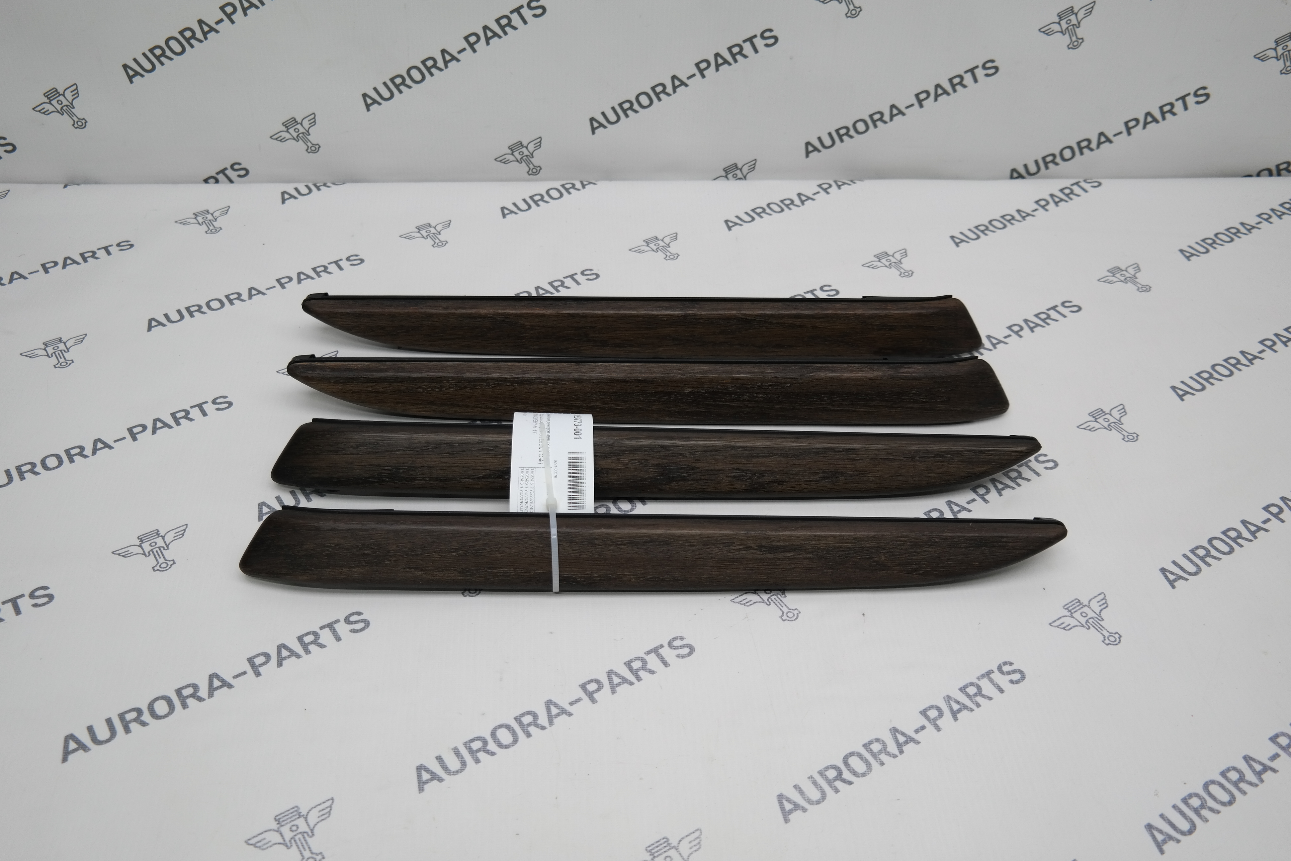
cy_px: 430
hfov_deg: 53.1
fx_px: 1291
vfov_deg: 36.9
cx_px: 646
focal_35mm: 36
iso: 200
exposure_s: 1/100
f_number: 4
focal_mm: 24
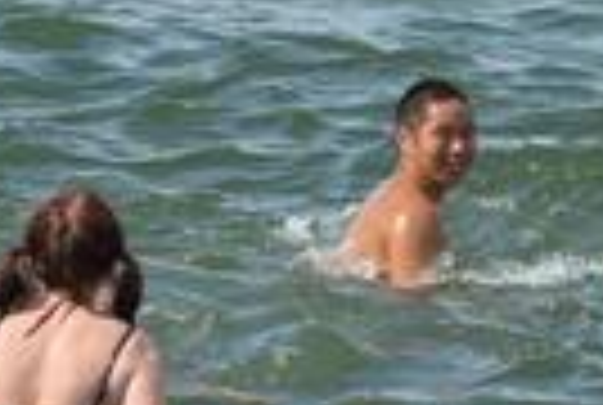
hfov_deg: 3.6
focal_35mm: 572
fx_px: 9602
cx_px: 724
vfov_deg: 2.4
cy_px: 205
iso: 200
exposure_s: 1/350
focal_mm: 120
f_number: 9.5
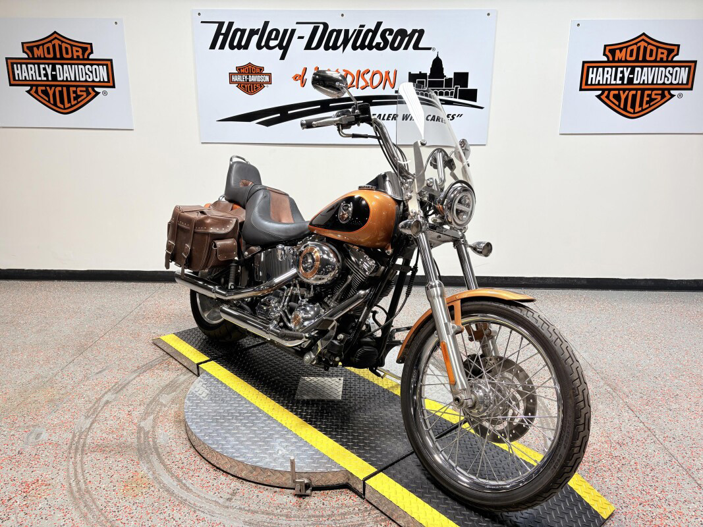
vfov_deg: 53.1
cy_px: 264
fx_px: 528
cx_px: 352
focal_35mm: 26
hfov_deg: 67.3
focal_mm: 5.96
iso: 40
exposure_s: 1/120
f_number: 1.6
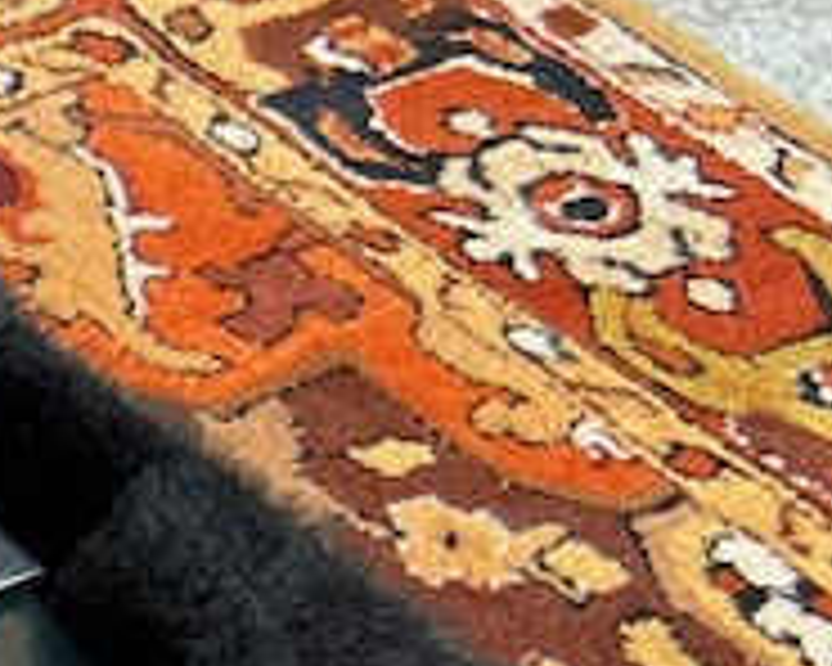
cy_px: 1215
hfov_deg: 8.7
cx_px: -1794
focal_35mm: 176
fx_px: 4334
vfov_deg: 8.4
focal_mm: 5.7
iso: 100
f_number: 1.5
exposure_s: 1/121
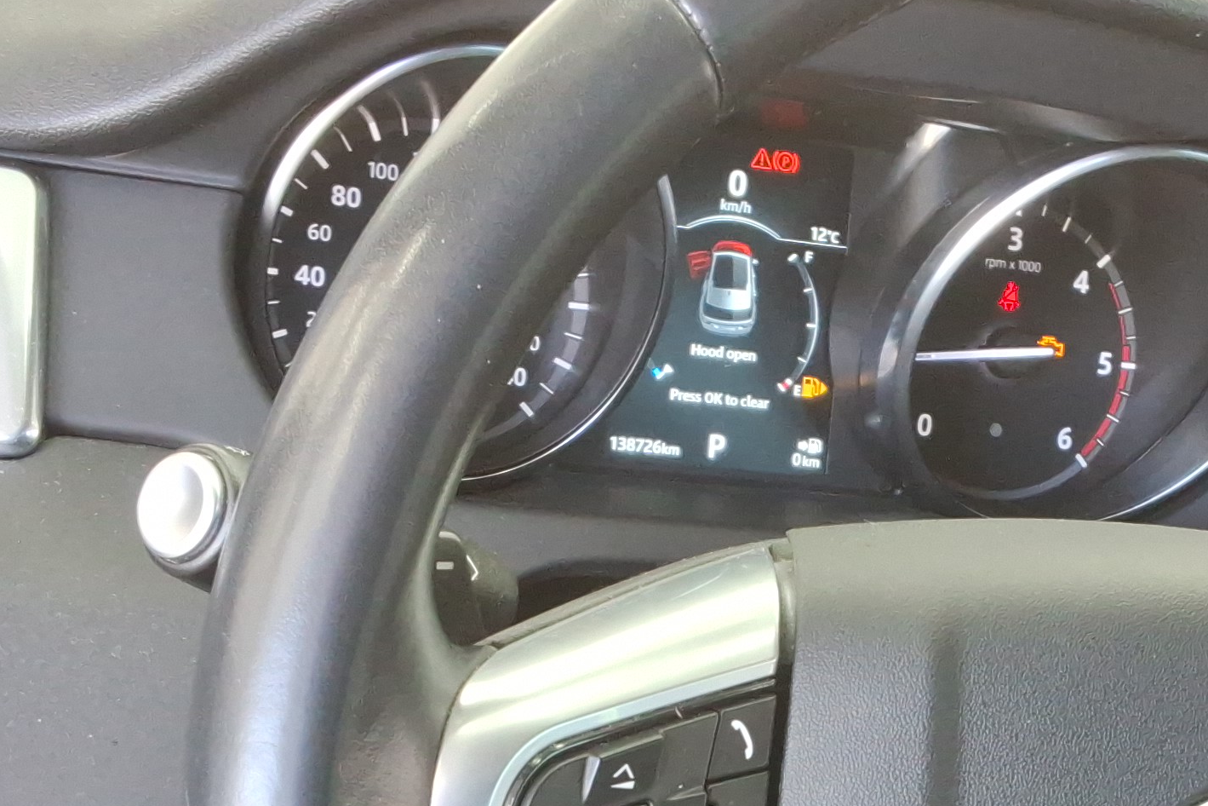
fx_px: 2248
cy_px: 754
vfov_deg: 19.9
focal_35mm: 67
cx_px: 776
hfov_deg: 29.9
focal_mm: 2.91
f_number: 1.9
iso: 86
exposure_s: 1/40
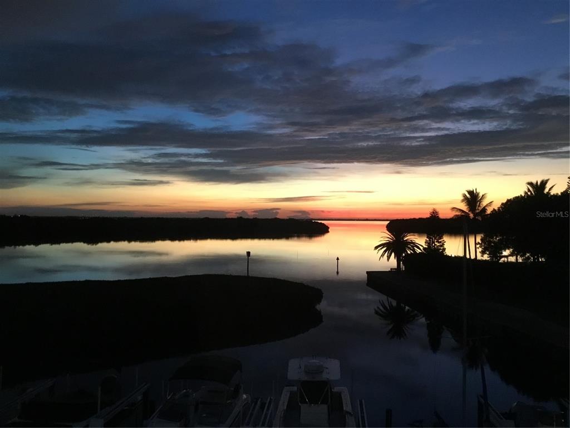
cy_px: 214
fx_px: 510
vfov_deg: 45.4
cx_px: 285
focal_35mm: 31
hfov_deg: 58.4
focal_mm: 3.3
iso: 200
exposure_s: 1/17
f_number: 2.4
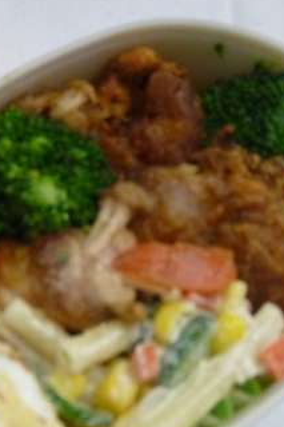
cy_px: 247
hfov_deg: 24.8
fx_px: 592
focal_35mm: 50
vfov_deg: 39.5
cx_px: -39
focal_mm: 4.3
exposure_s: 1/60
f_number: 2.2
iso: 250
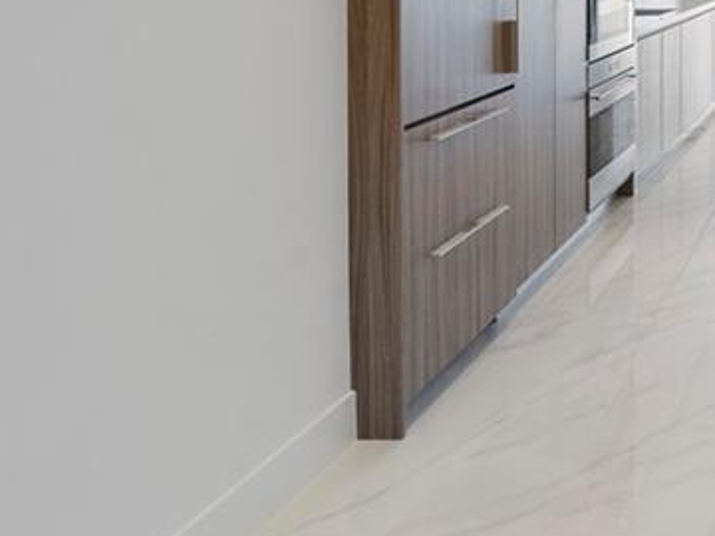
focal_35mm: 41
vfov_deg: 31.4
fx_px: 847
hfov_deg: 34.5
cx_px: 898
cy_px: -45
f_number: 11
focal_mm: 10
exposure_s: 1/15
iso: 160
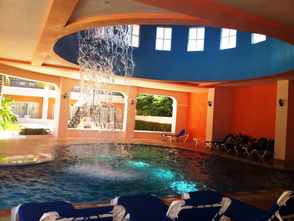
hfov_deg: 52.6
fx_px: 297
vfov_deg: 40.7
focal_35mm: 35
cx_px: 147
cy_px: 110
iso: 80
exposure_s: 1/284
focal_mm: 3.85
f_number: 2.8
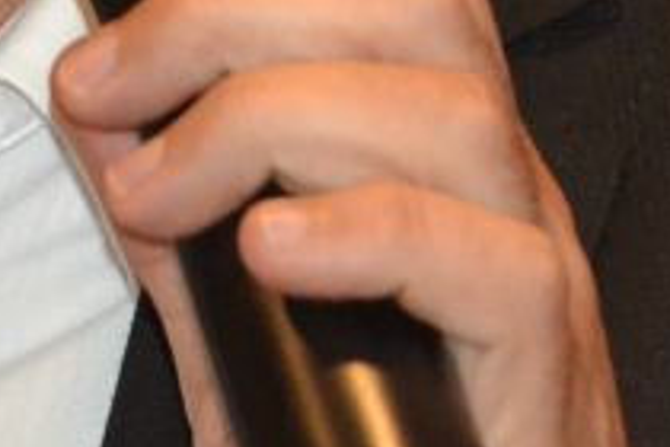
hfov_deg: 2.4
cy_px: -616
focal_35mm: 865
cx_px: -38
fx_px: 16097
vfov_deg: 1.6
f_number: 5.6
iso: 3200
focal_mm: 112
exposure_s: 1/60
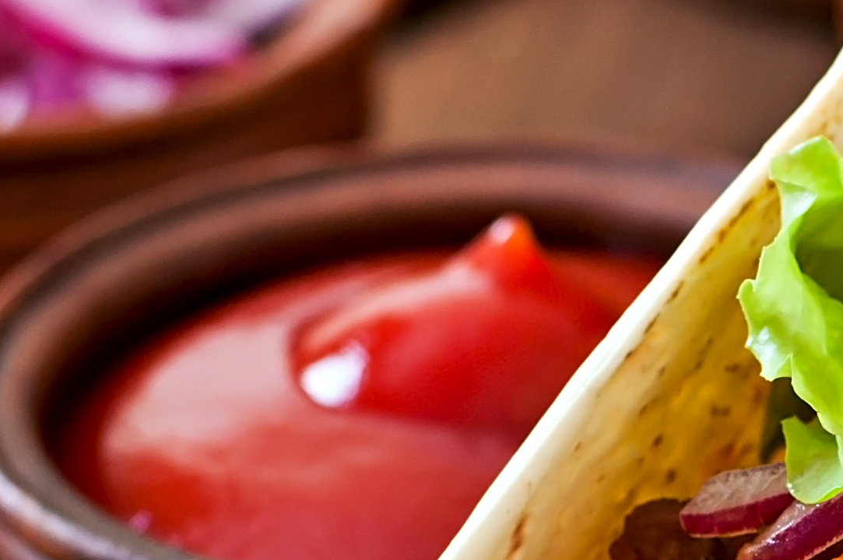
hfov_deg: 6.9
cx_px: 1065
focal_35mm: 297
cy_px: 686
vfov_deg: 4.6
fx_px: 6945
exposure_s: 1/200
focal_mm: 50
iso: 100
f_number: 4.5
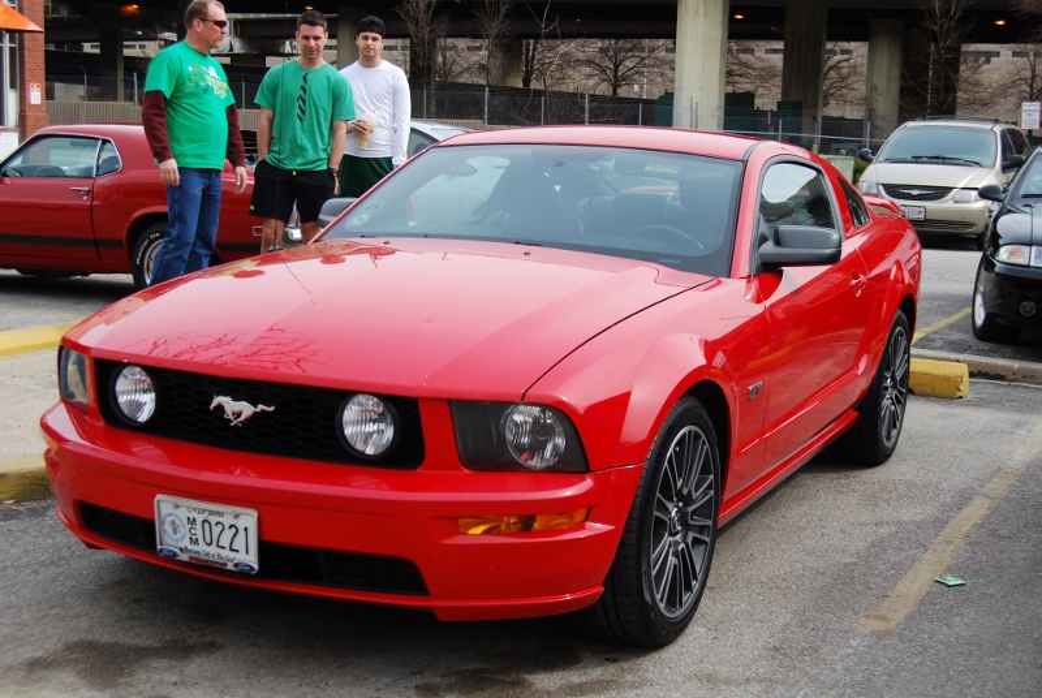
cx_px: 521
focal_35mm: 51
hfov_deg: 38.8
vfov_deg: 26.6
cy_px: 349
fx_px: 1478
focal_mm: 34
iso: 100
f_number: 7.1
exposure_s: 1/200
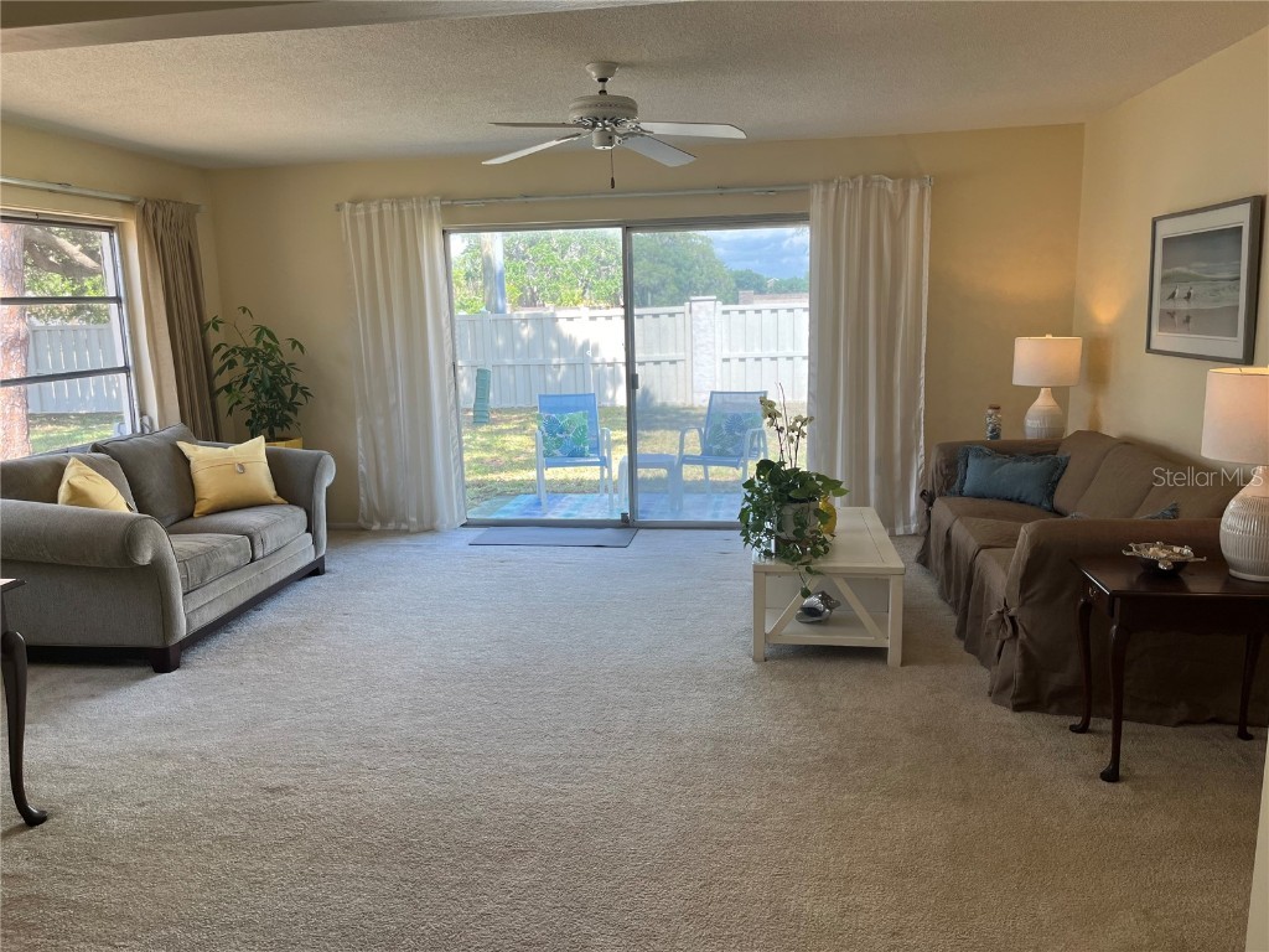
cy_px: 476
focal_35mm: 26
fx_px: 953
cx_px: 634
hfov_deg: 67.3
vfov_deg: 53.1
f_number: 1.6
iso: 40
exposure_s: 1/170
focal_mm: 5.1
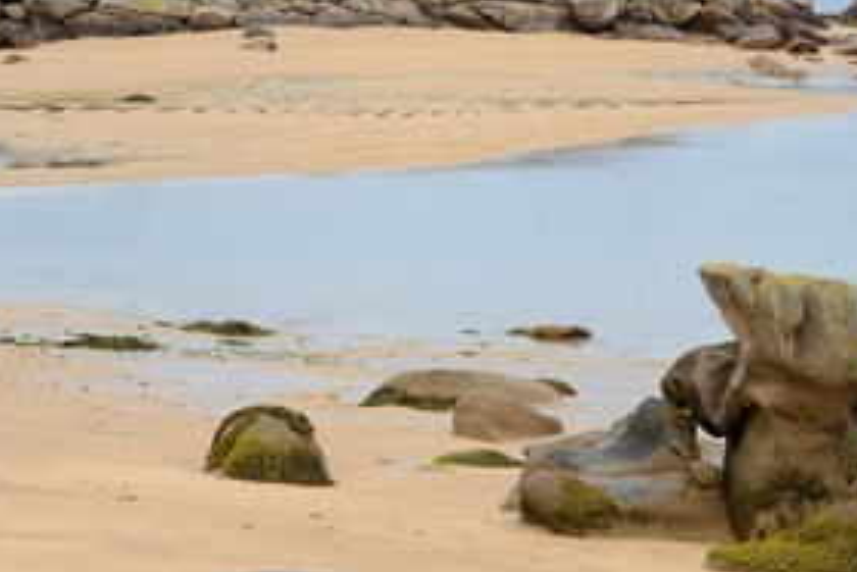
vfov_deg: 11.1
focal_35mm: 123
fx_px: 2929
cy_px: 199
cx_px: 462
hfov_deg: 16.6
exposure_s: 1/320
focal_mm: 82
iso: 400
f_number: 10
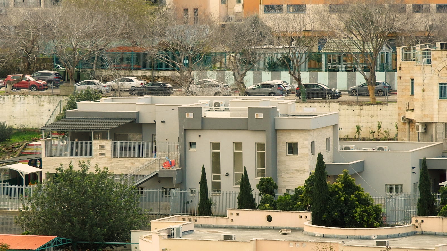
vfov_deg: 6.2
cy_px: 151
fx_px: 2335
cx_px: 223
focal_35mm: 197
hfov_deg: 10.9
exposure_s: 1/200
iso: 100
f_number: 5.3
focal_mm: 32.2
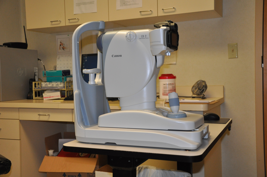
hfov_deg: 43.7
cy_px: 88
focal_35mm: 45
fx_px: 333
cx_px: 134
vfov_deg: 29.8
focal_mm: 30
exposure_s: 1/60
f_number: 4.2
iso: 800
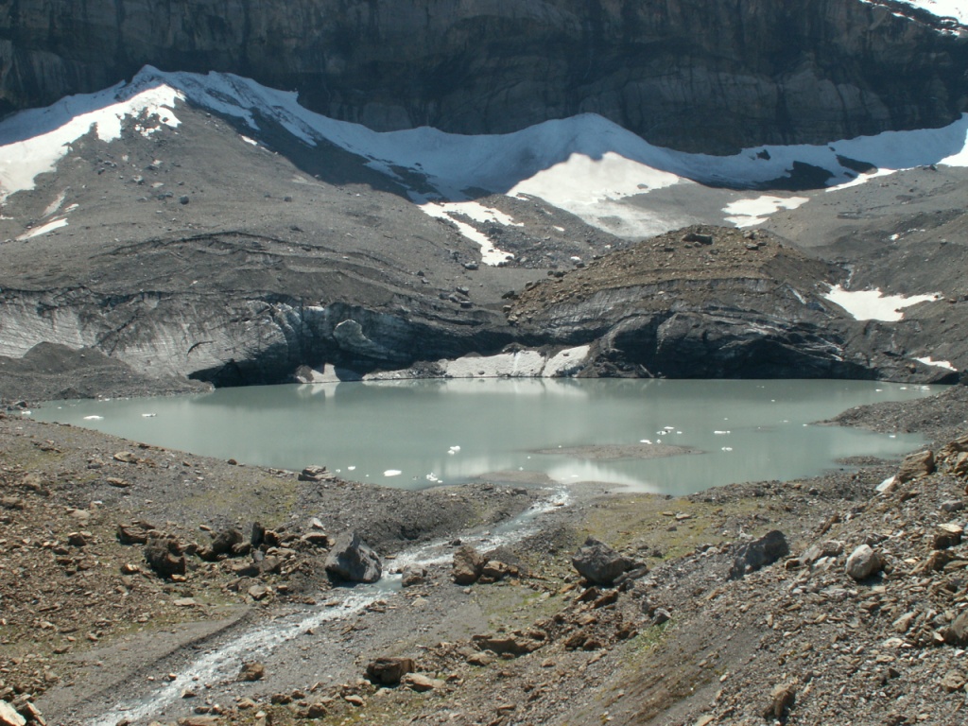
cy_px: 363
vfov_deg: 32.2
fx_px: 1258
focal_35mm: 45
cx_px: 484
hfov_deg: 42.1
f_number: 8
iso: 50
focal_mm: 7.5
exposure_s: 1/125
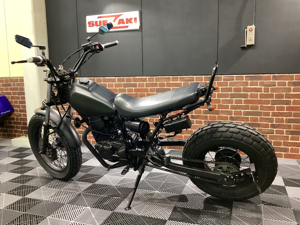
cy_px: 112
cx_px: 150
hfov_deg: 58.4
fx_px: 269
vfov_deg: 45.4
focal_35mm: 31
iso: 500
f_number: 2.4
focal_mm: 3.3
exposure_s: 1/30
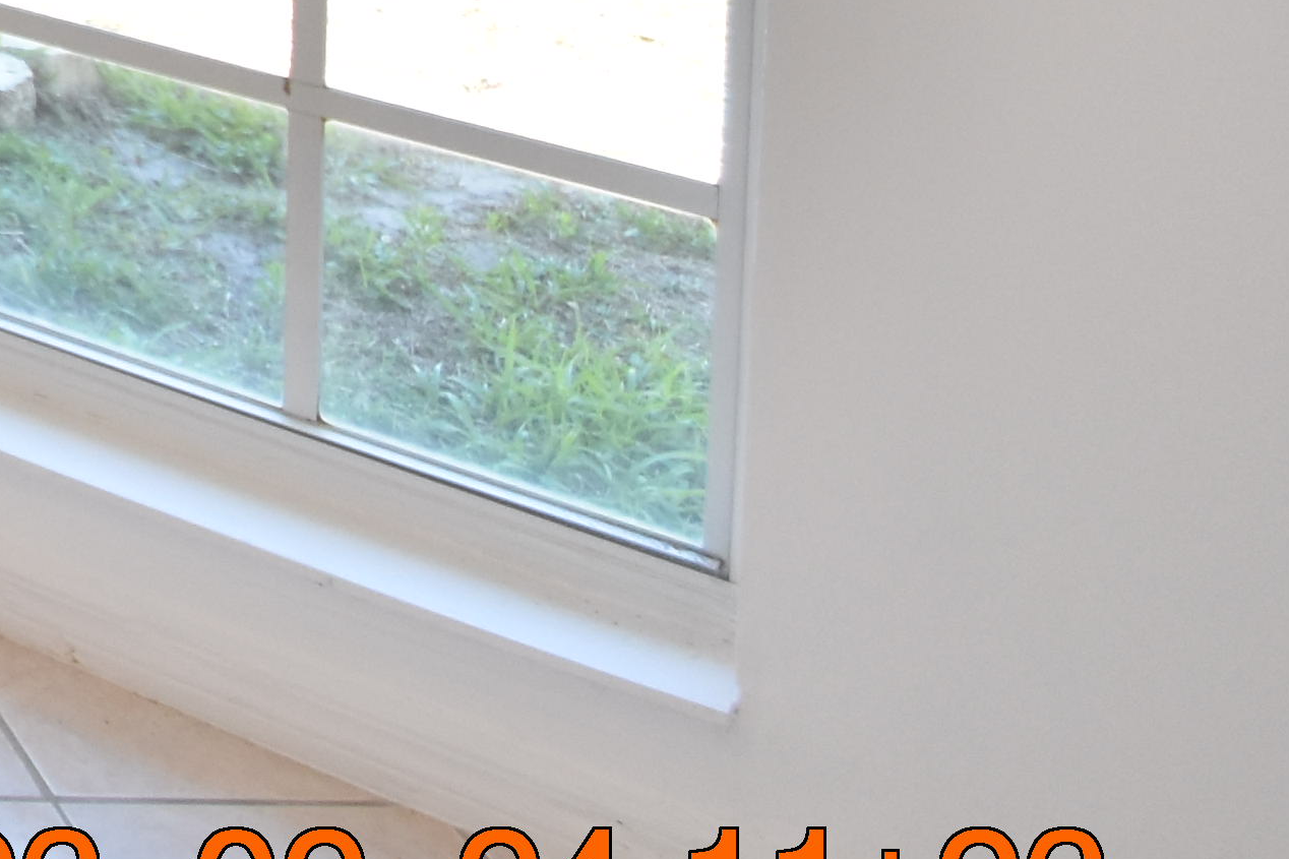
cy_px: -835
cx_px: -1365
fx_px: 2542
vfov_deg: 15.5
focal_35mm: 71
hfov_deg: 18.0
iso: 800
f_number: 3.5
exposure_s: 1/350
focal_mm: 10
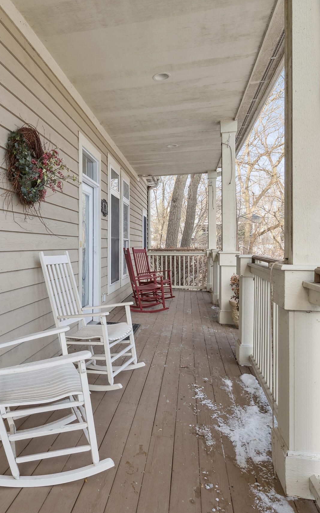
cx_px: 80
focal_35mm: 25
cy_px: 260
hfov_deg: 47.5
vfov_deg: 72.5
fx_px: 349
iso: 200
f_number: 8
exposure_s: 1/80
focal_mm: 14
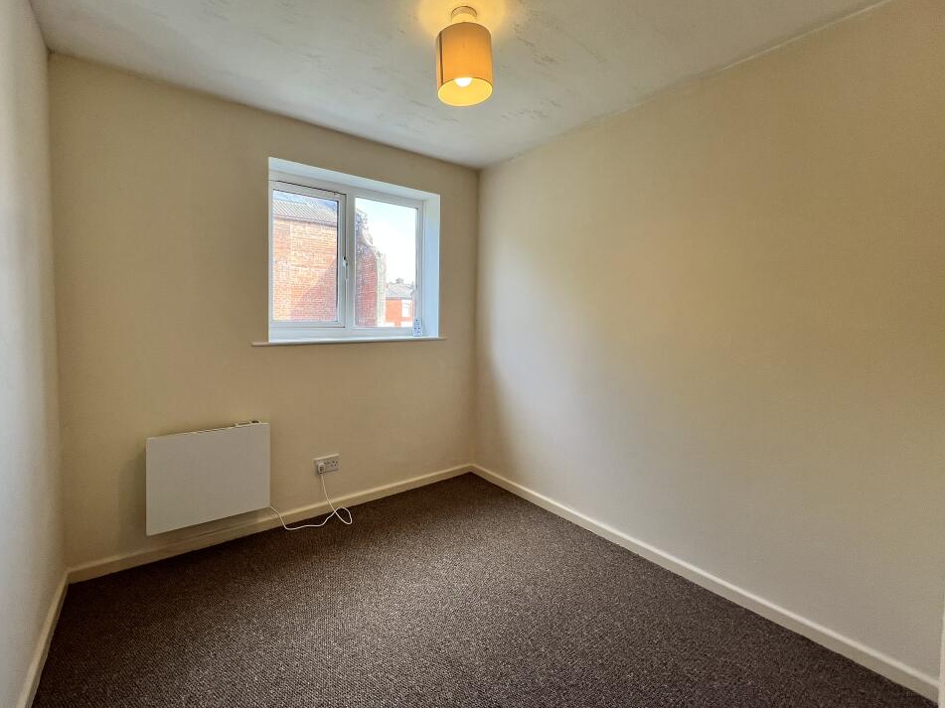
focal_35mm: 14
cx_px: 437
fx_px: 382
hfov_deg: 101.9
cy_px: 333
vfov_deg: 85.6
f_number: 1.8
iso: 40
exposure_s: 1/100
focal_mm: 1.57
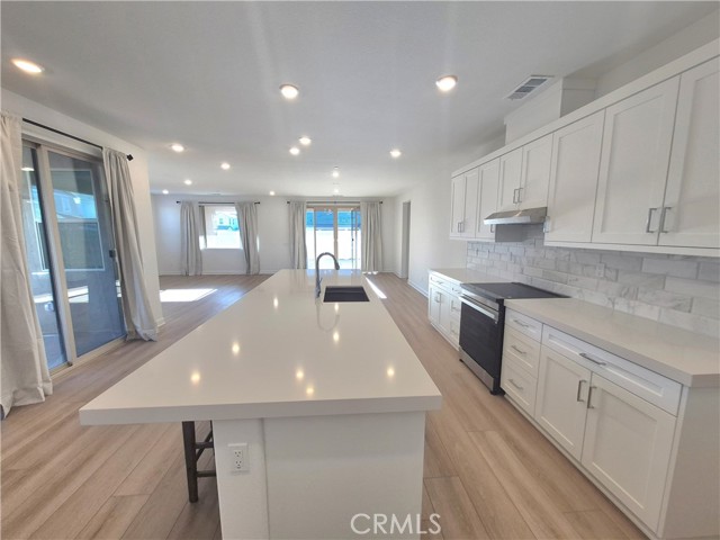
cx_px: 360
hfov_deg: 106.2
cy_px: 270
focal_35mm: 13
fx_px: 270
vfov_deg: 89.9
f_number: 2.2
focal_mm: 1.74
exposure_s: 1/120
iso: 64
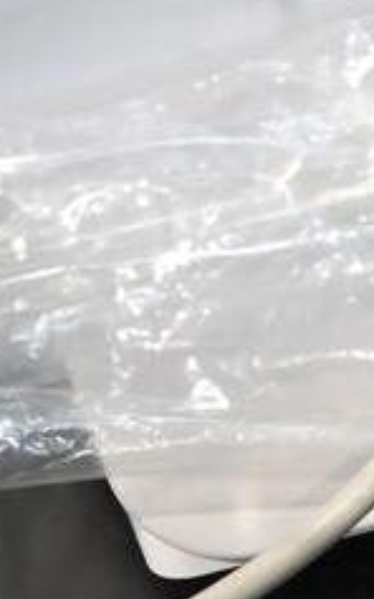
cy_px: 974
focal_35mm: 106
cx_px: 652
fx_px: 1730
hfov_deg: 11.5
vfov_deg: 17.1
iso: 800
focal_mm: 18
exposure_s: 1/30
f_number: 3.5
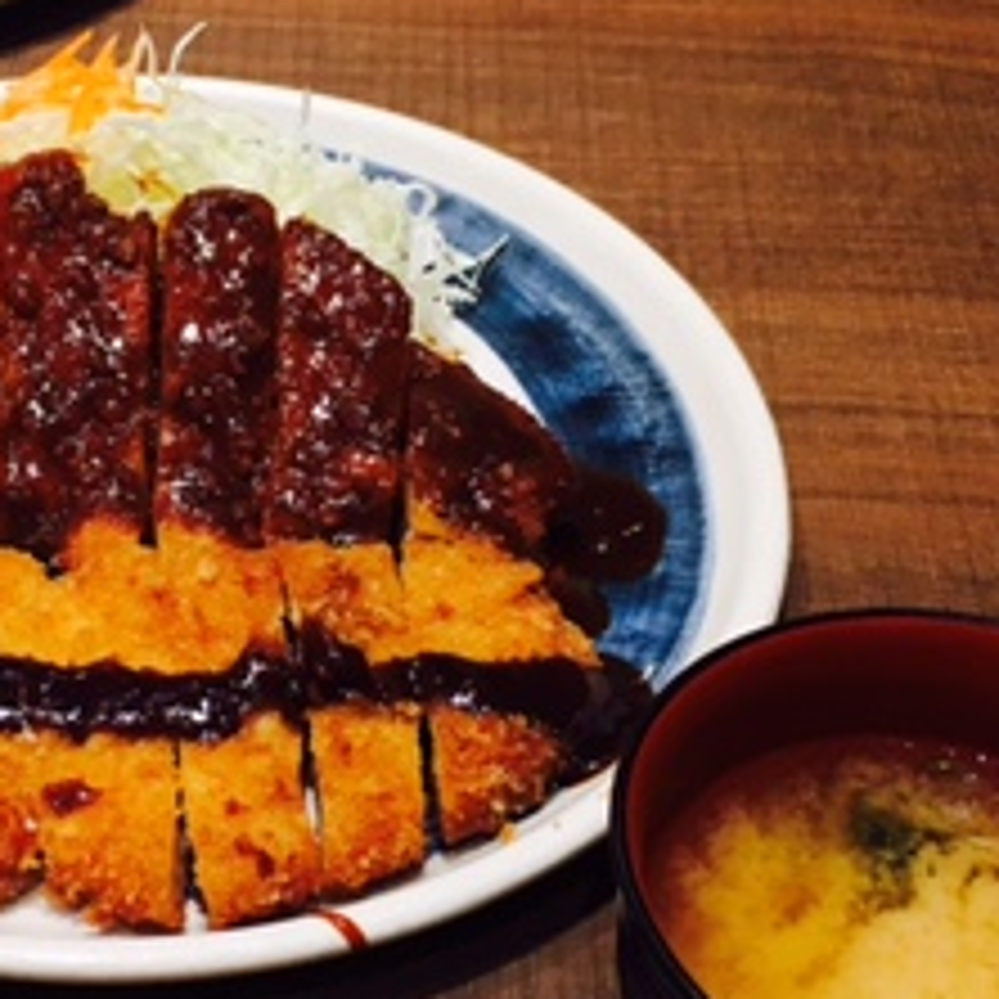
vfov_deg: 23.4
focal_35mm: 74
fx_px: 2416
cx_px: 108
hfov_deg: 22.8
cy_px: 454
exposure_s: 1/30
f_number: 2.2
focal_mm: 4.15
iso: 32
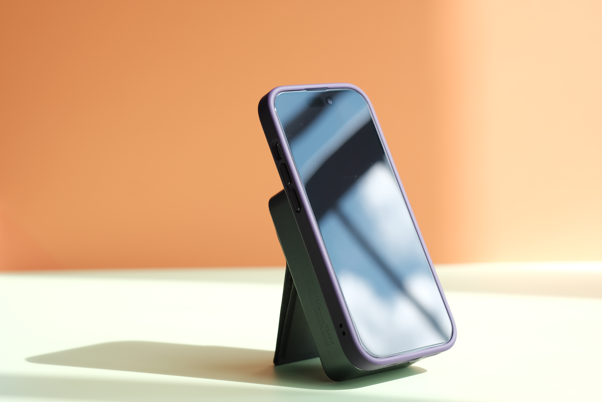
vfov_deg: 16.3
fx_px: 1405
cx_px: 301
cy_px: 201
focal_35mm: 84
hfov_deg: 24.2
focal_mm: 56
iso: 320
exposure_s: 1/250
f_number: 4
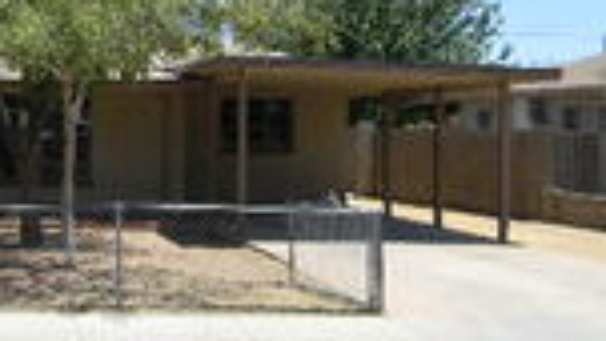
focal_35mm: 70
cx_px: -16
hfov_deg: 28.1
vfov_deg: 17.2
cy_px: 92
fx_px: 1125
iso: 112
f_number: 7
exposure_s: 1/242
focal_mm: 5
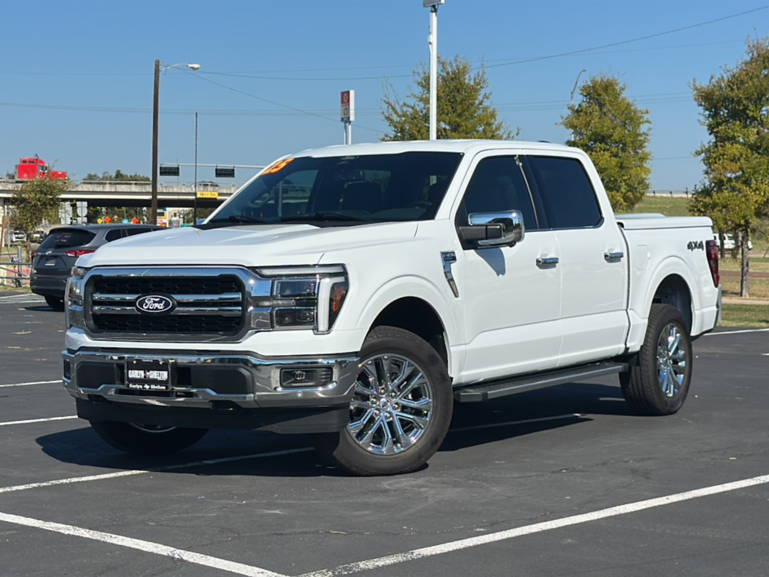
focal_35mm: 60
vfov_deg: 24.4
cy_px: 288
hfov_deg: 32.2
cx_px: 384
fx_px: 1333
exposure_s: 1/7752
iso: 64
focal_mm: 6.86
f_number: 1.78
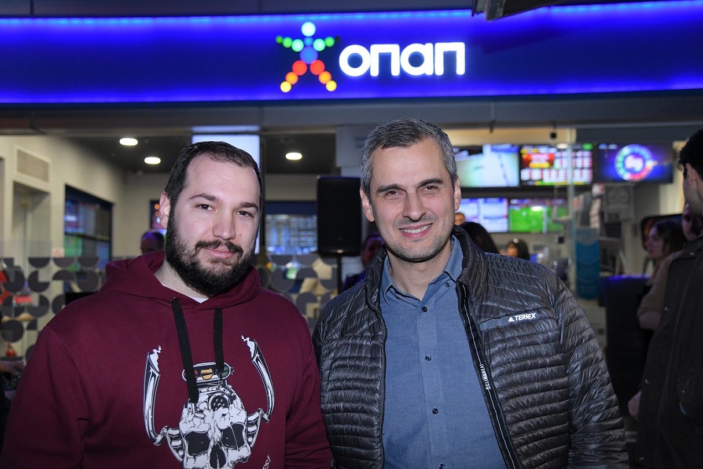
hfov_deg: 50.7
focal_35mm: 38
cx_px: 352
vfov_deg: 35.1
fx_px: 742
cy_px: 234
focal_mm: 38
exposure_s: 1/250
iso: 2500
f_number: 4
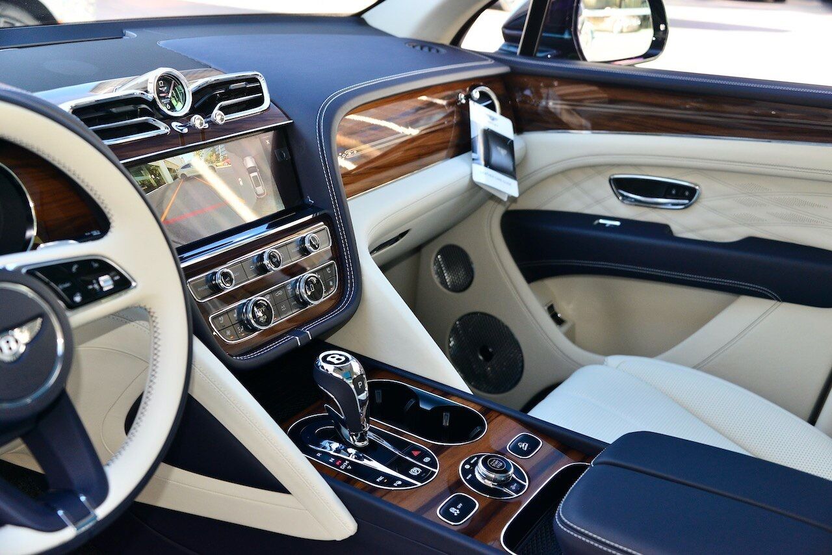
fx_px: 925
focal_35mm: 40
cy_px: 278
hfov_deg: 48.4
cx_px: 416
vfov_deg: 33.4
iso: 800
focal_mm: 40
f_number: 4.5
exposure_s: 1/125
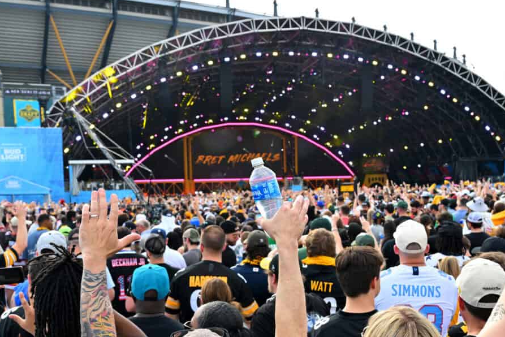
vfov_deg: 30.7
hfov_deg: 45.4
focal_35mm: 43
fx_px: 603
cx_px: 263
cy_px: 250
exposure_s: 1/250
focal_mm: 24
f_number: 5.6
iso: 125
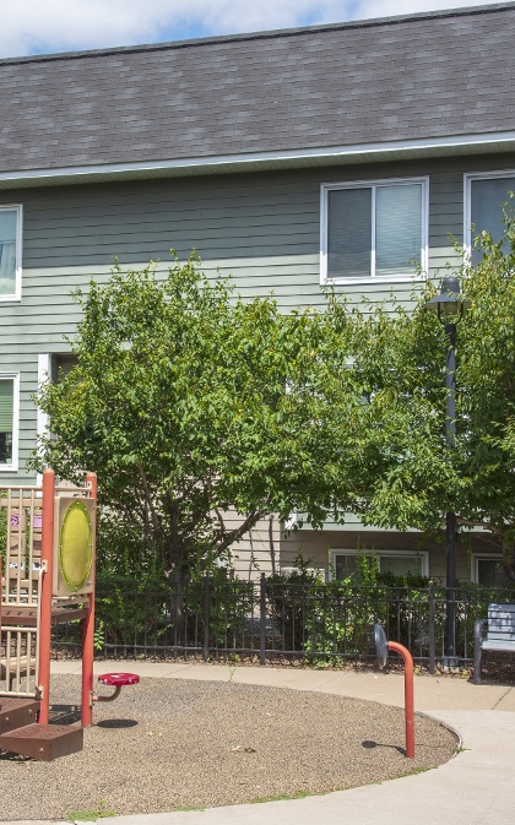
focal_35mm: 59
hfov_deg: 21.8
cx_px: 148
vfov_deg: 34.6
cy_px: 412
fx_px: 1326
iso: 200
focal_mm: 38
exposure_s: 1/400
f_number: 10
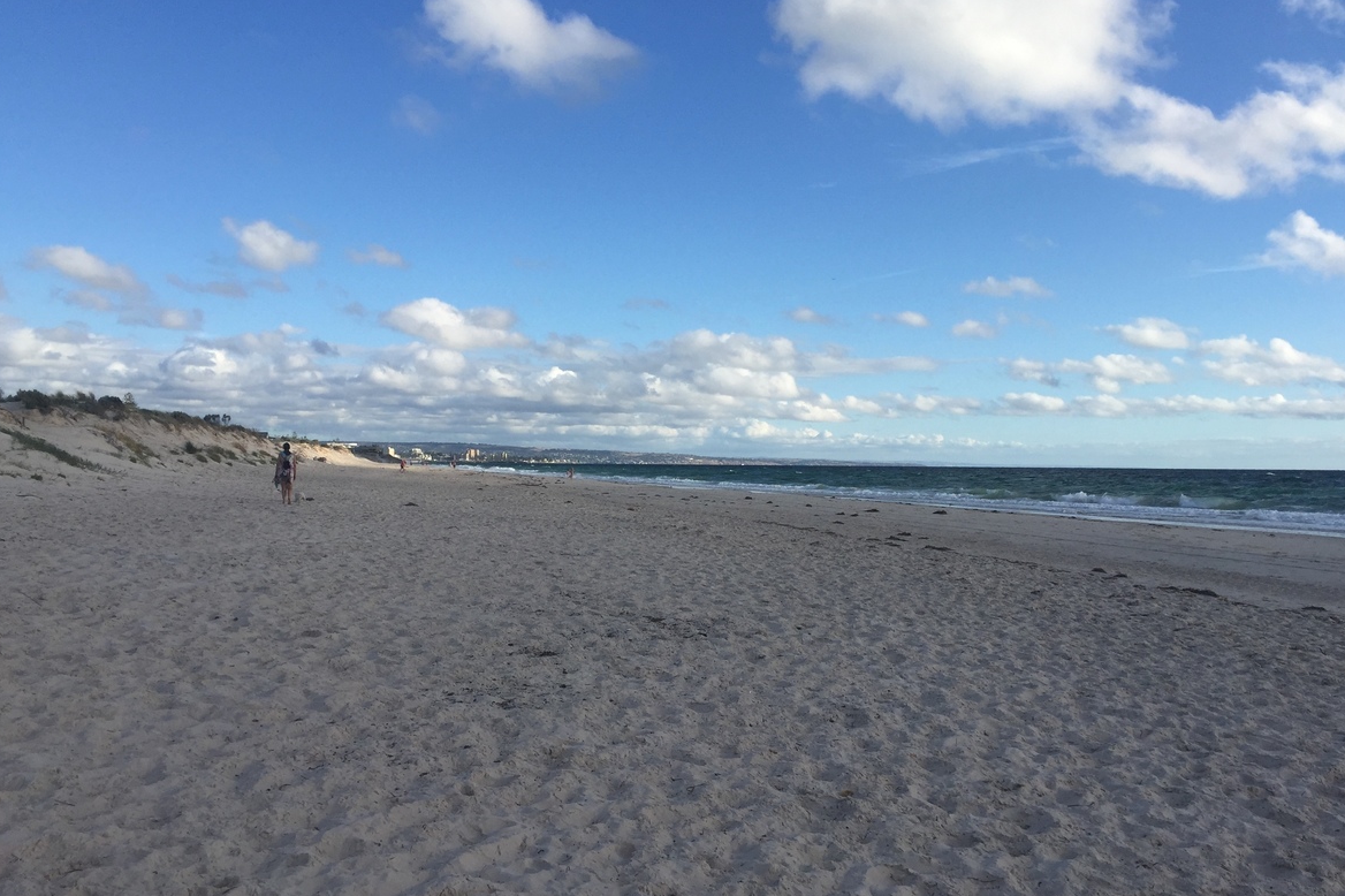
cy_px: 461
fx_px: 1158
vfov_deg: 42.3
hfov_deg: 60.3
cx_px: 685
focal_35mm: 31
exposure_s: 1/1980
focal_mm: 4.15
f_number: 2.2
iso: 32
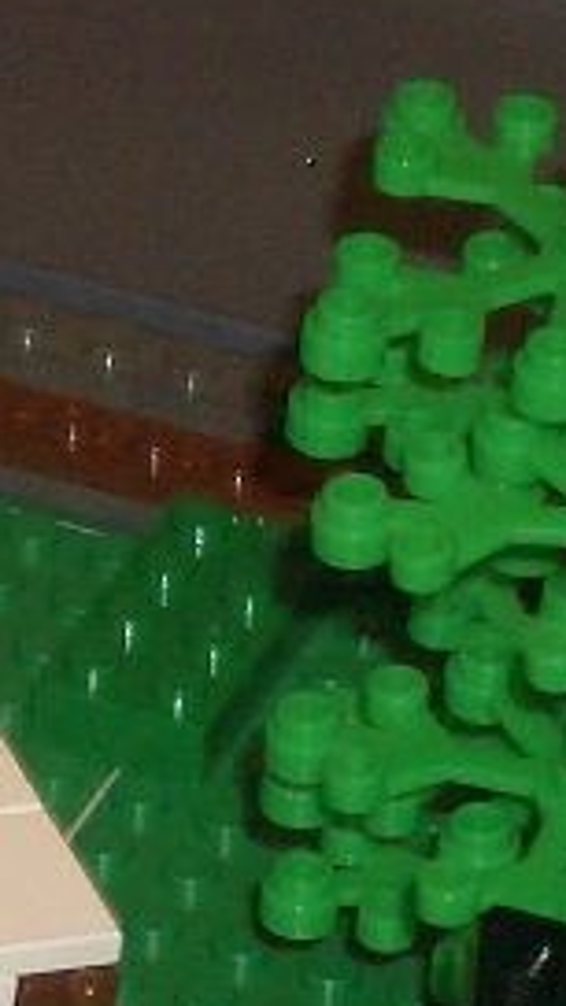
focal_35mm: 342
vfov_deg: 6.3
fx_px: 9125
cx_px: -477
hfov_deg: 3.5
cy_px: 1202
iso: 100
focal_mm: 12.2
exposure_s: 1/60
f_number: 3.9
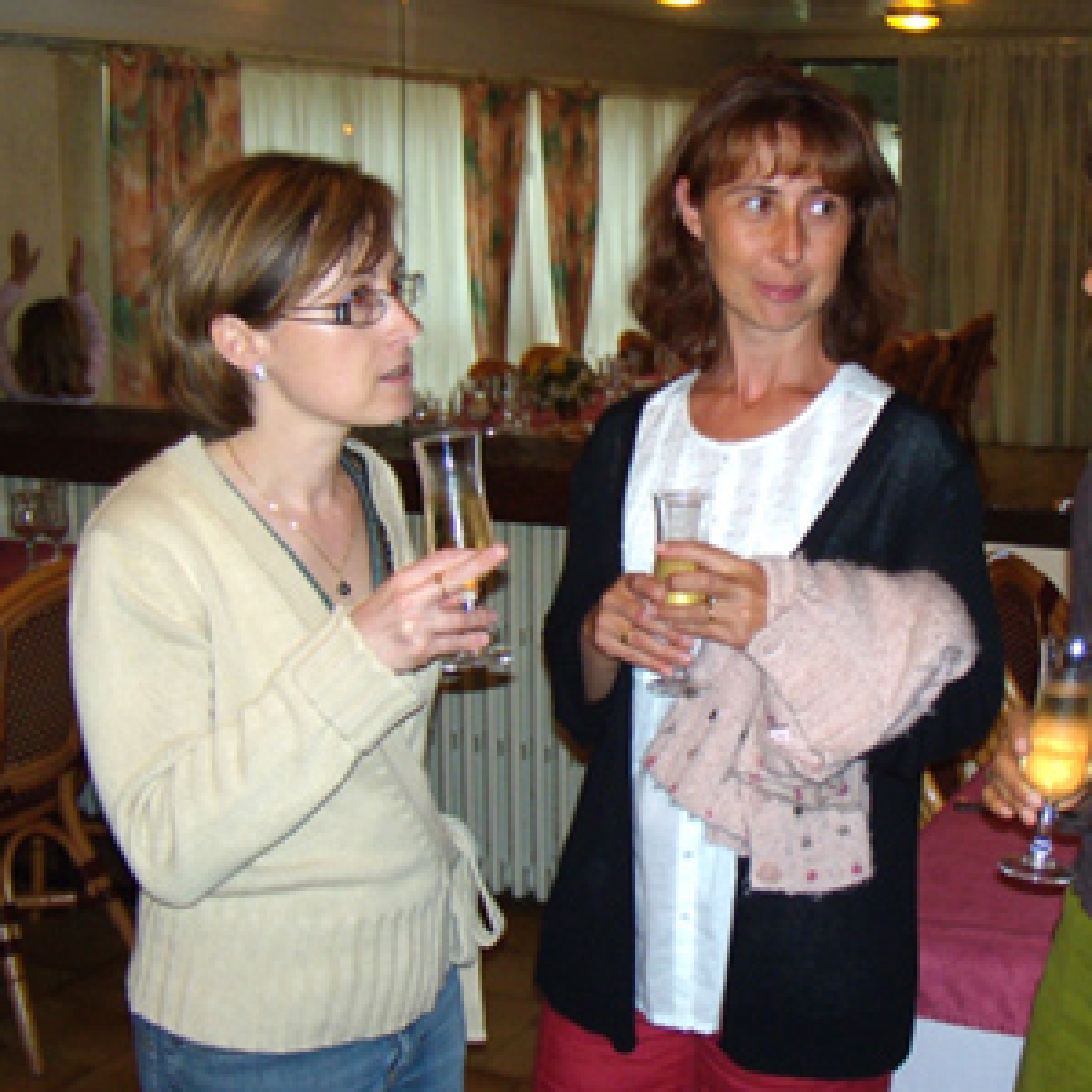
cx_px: 796
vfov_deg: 34.0
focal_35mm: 50
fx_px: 1785
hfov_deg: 33.5
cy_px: 466
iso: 200
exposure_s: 1/30
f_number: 3.6
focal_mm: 6.4
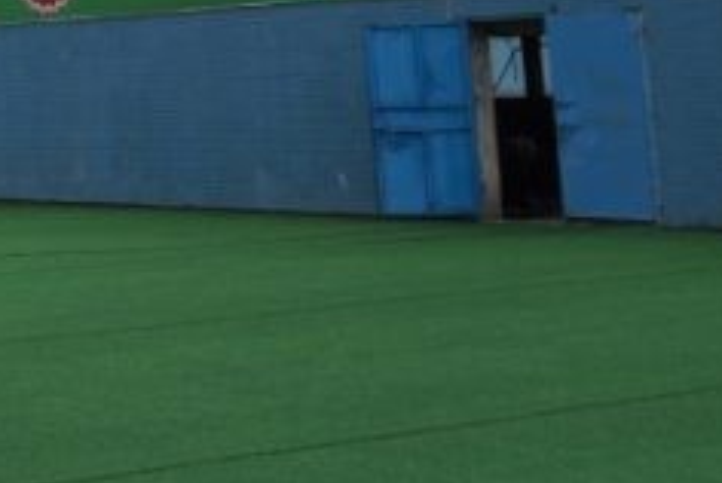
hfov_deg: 17.1
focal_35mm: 104
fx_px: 2088
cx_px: -459
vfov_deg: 12.6
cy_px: -200
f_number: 4.5
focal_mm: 16
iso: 100
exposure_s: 1/800
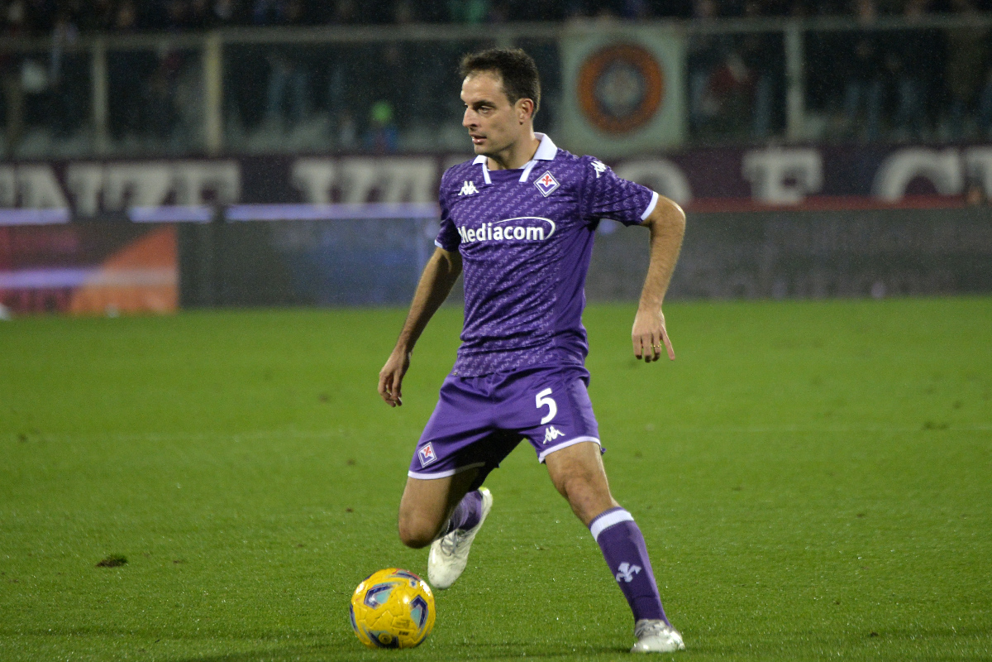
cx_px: 496
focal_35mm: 390
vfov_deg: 3.5
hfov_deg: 5.3
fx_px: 10746
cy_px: 331
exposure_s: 1/1000
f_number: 5.6
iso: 3200
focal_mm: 390
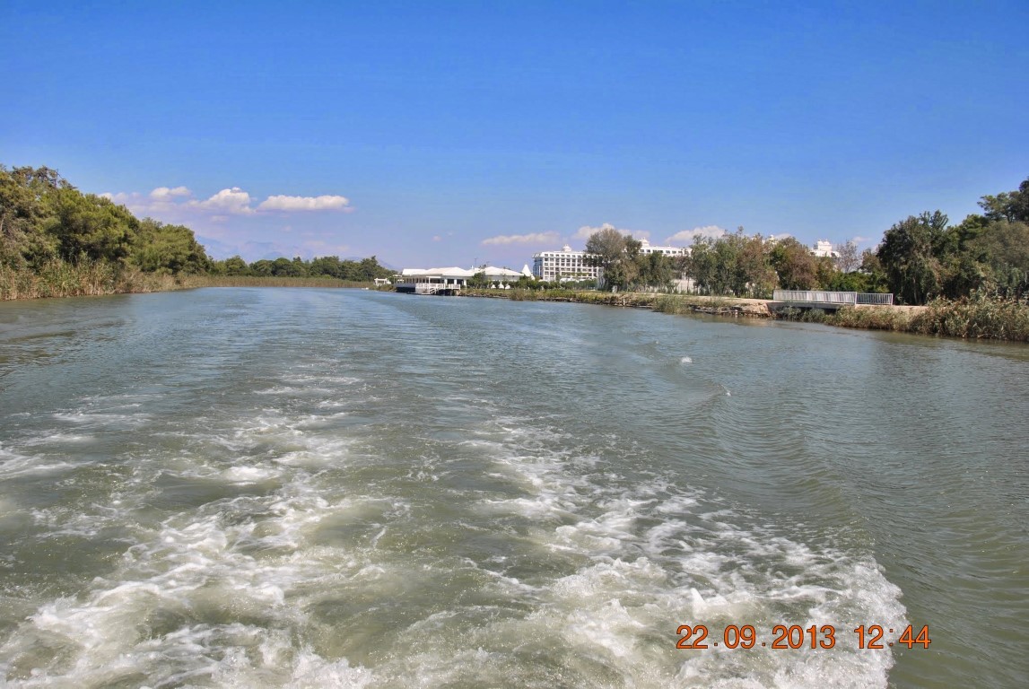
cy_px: 344
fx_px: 773
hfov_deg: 67.3
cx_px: 514
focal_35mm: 27
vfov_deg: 48.1
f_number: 9
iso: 100
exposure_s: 1/320
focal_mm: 18
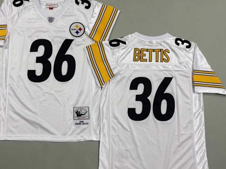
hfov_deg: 59.9
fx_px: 196
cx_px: 102
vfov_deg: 46.8
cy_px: 88
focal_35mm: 30
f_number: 1.78
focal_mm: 6.76
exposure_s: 1/100
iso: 160
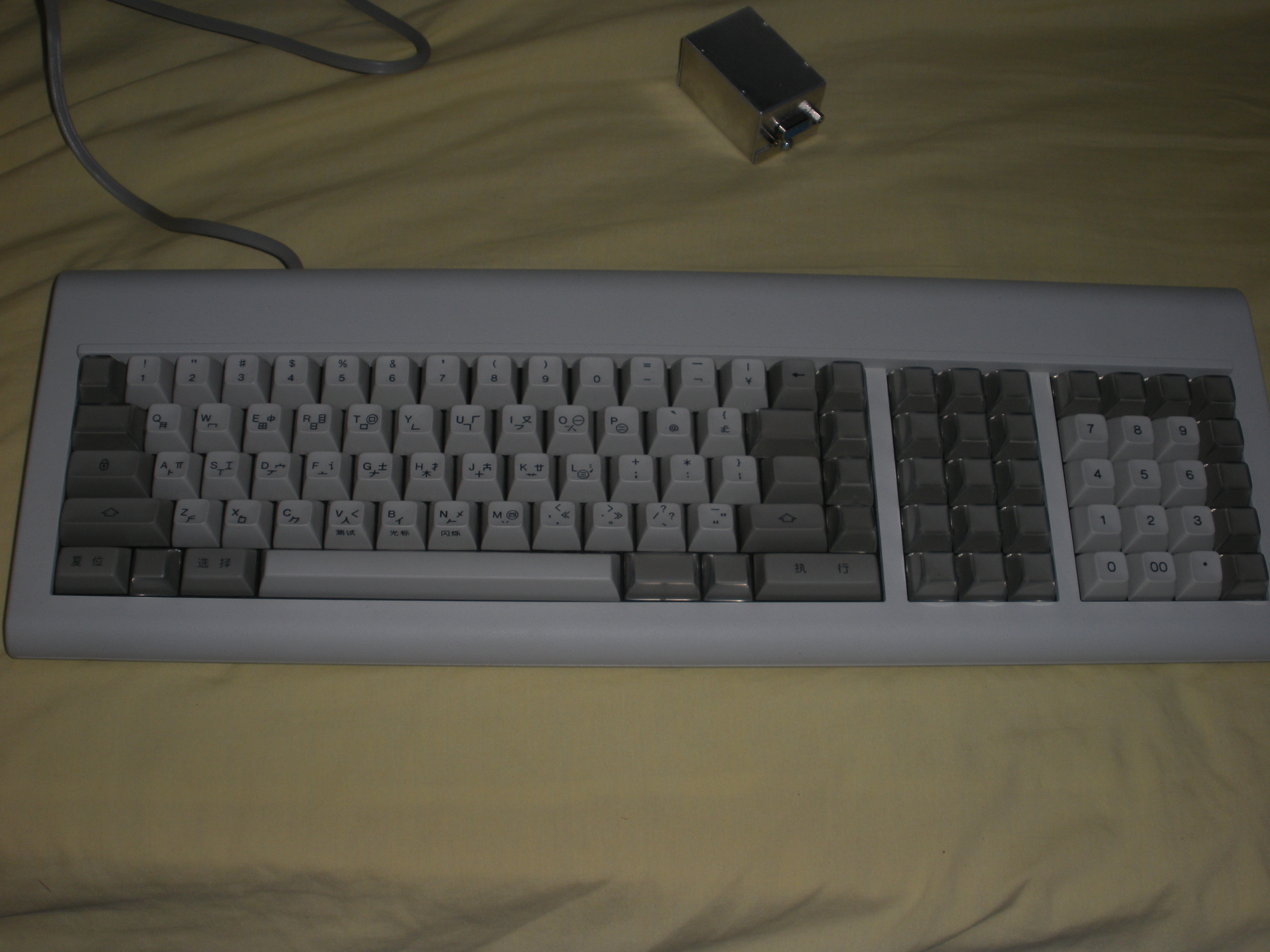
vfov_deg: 32.9
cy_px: 476
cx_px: 635
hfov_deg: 42.9
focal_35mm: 44
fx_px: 1614
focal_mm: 7.7
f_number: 4
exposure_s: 1/60
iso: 64
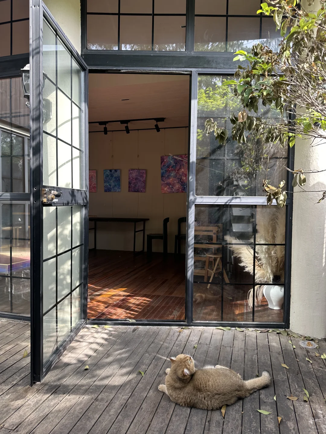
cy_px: 217
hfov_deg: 56.8
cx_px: 163
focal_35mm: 24
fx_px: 301
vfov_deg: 71.6
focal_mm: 6.86
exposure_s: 1/237
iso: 64
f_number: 1.78
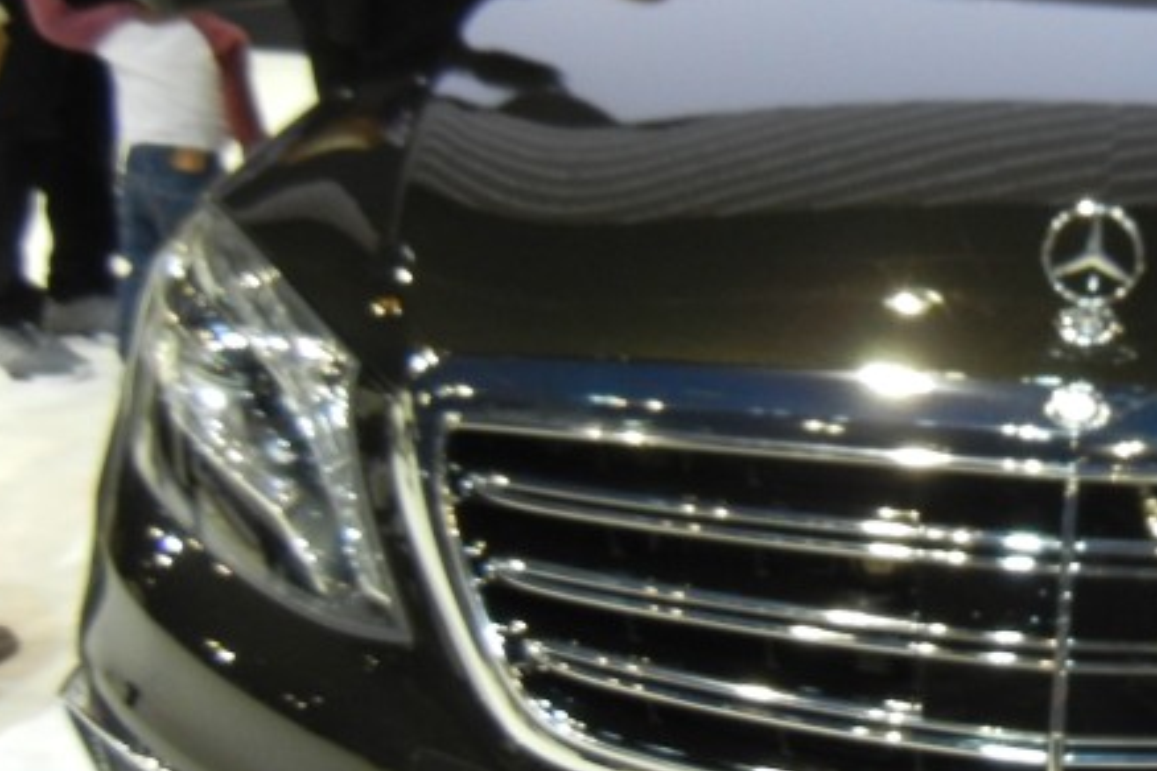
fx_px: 2346
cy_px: 288
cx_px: 1080
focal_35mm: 73
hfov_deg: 26.6
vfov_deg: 18.6
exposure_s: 1/60
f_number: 3.5
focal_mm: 5.4
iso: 312
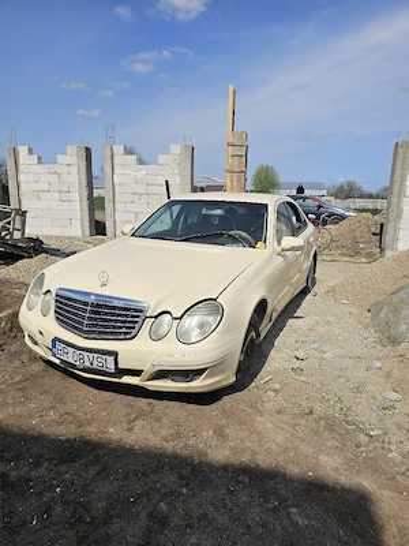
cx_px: 204
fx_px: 362
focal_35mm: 23
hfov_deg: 58.9
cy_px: 273
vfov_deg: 73.9
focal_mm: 6.3
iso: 10
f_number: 1.7
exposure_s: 1/2000
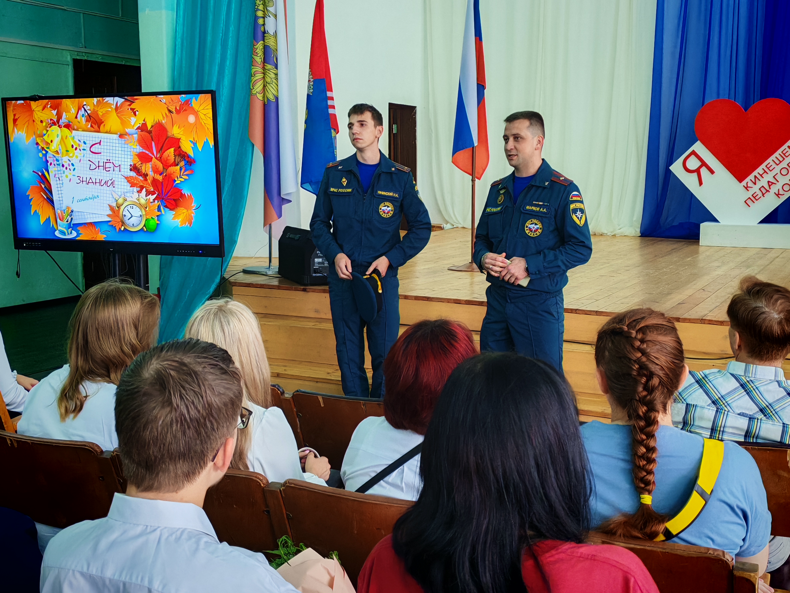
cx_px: 395
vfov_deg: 34.3
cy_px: 296
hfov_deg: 44.8
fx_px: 959
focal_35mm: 42
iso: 500
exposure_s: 1/100
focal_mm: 5.52
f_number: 1.95
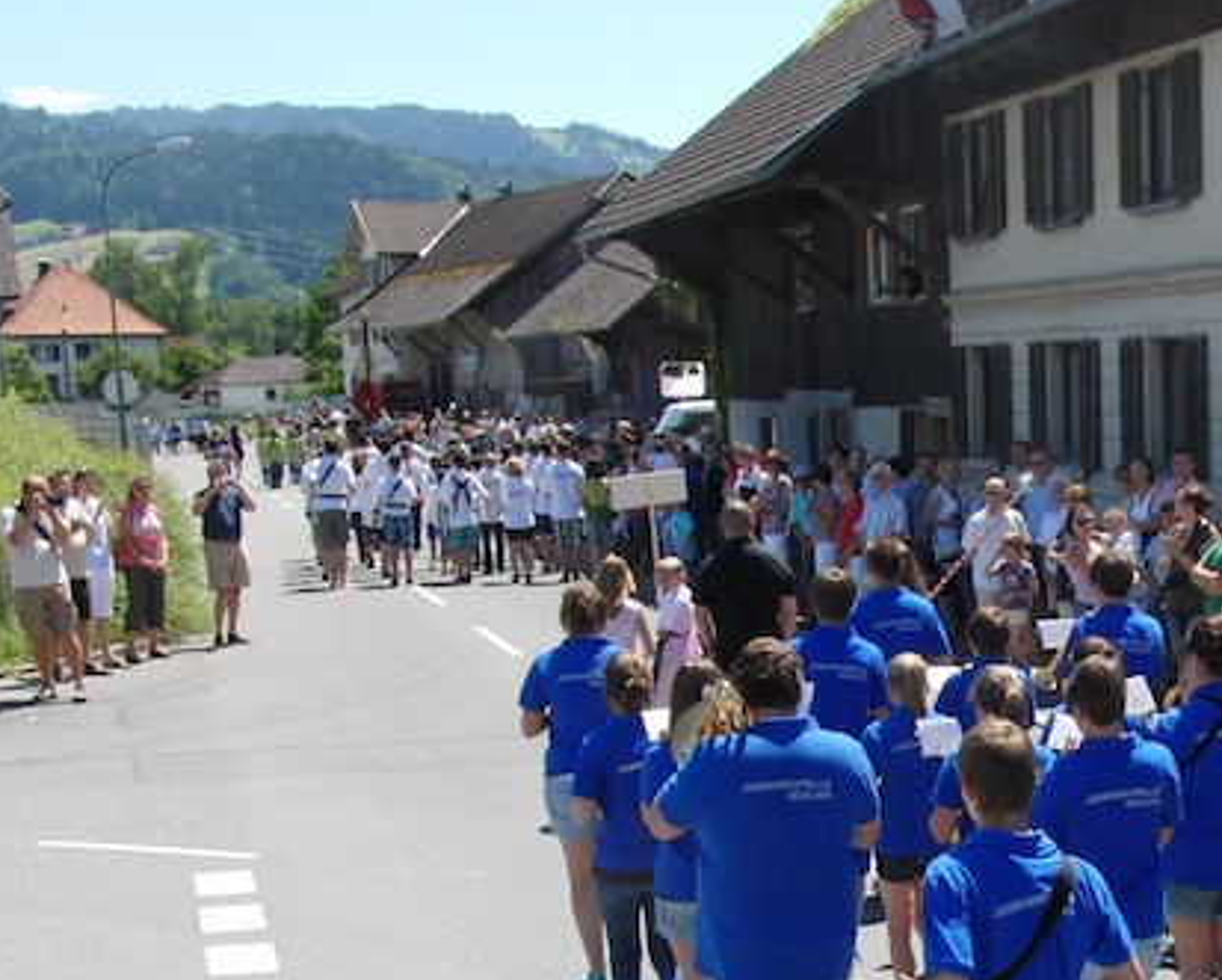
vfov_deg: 22.1
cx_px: 1127
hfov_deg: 26.8
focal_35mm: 68
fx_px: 2461
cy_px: 832
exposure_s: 1/320
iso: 100
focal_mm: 7.3
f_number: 5.3
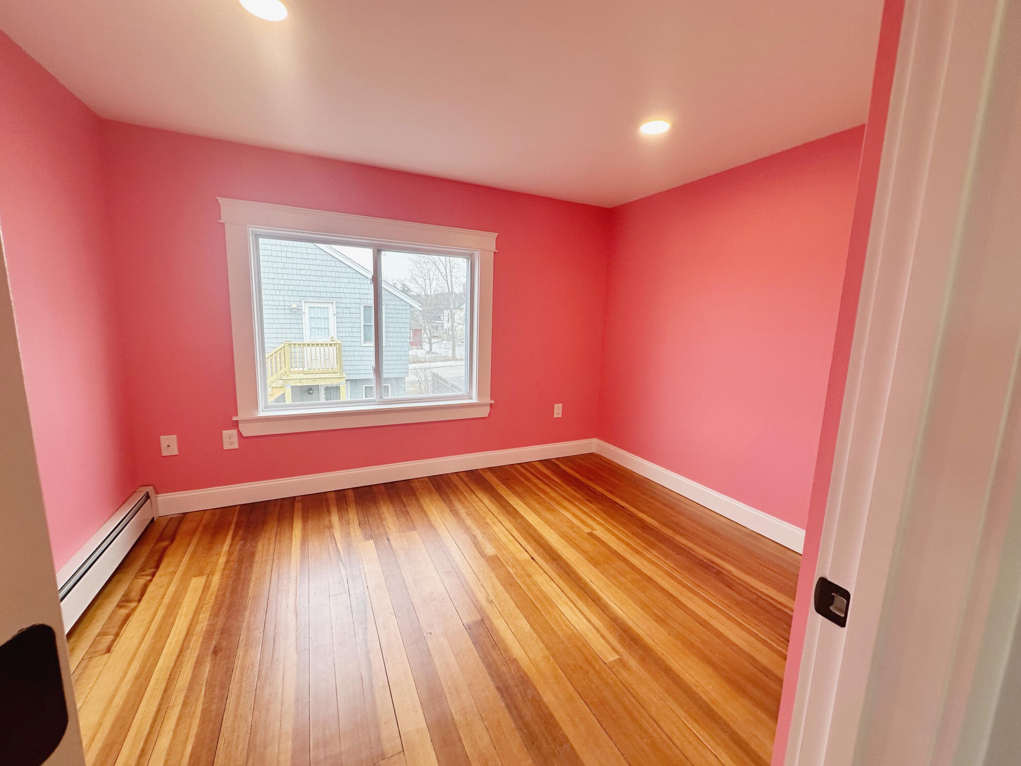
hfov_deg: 102.1
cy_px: 383
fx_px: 413
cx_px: 510
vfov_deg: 85.7
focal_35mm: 14
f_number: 2.2
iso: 50
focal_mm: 2.22
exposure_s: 1/120
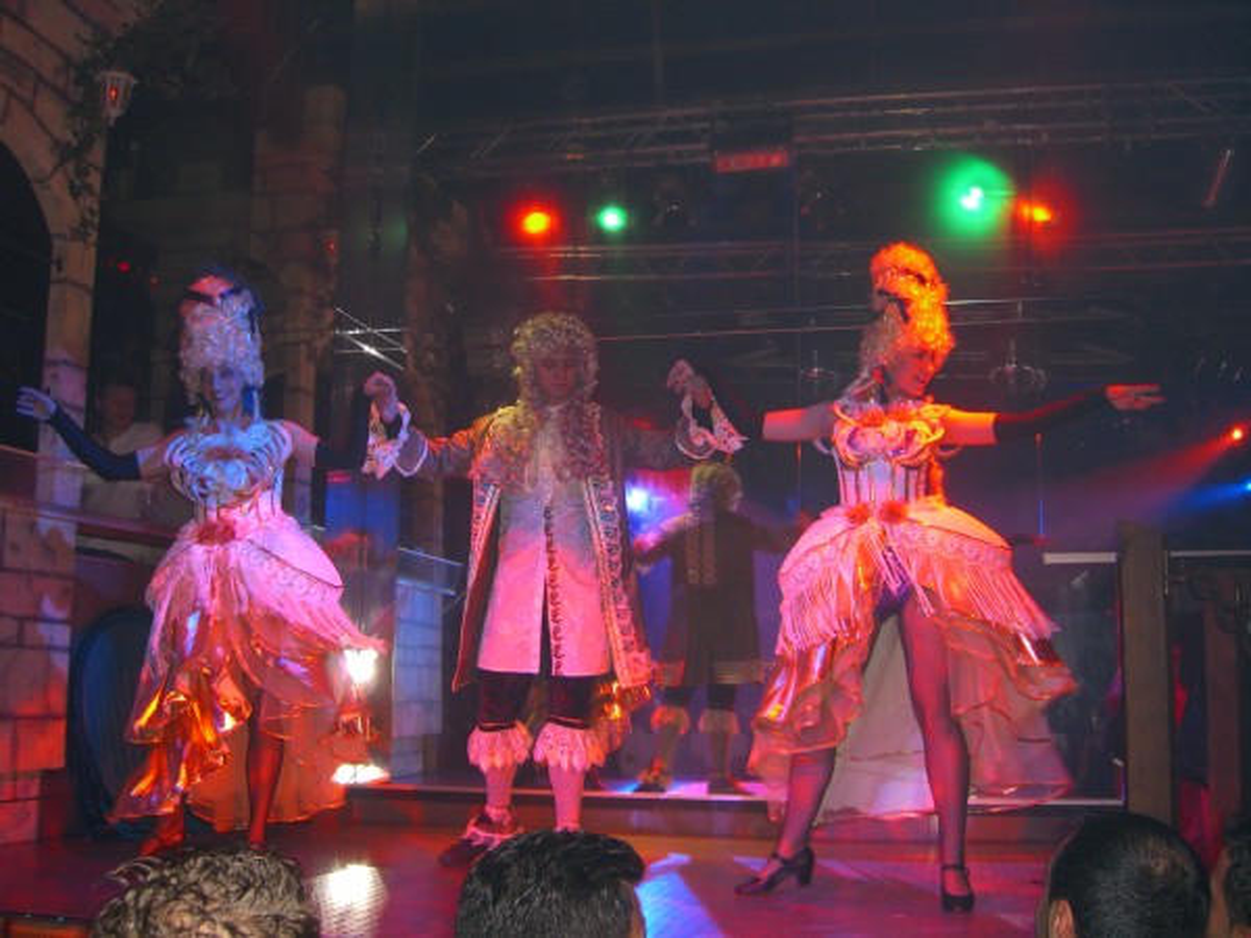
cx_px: 626
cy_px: 469
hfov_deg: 49.0
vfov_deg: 37.7
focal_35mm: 38
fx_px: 1373
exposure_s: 1/60
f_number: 2.8
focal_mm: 7.9
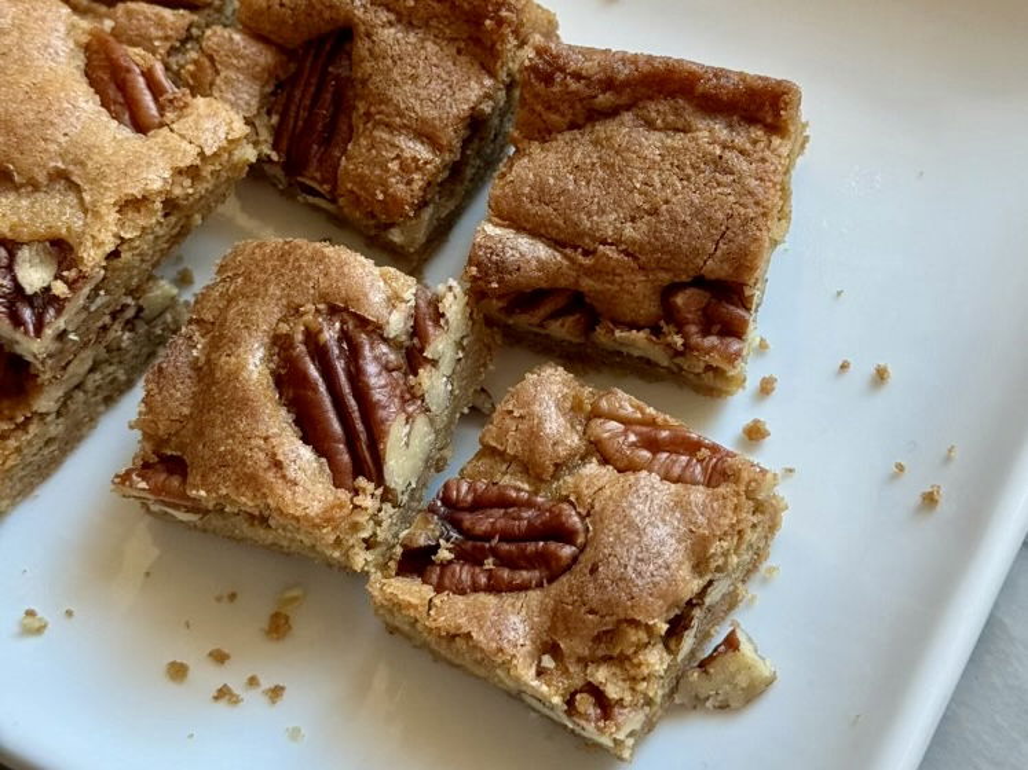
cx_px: 514
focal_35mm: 48
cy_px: 385
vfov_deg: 30.3
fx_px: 1425
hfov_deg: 39.7
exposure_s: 1/60
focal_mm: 6.86
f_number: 1.78
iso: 160
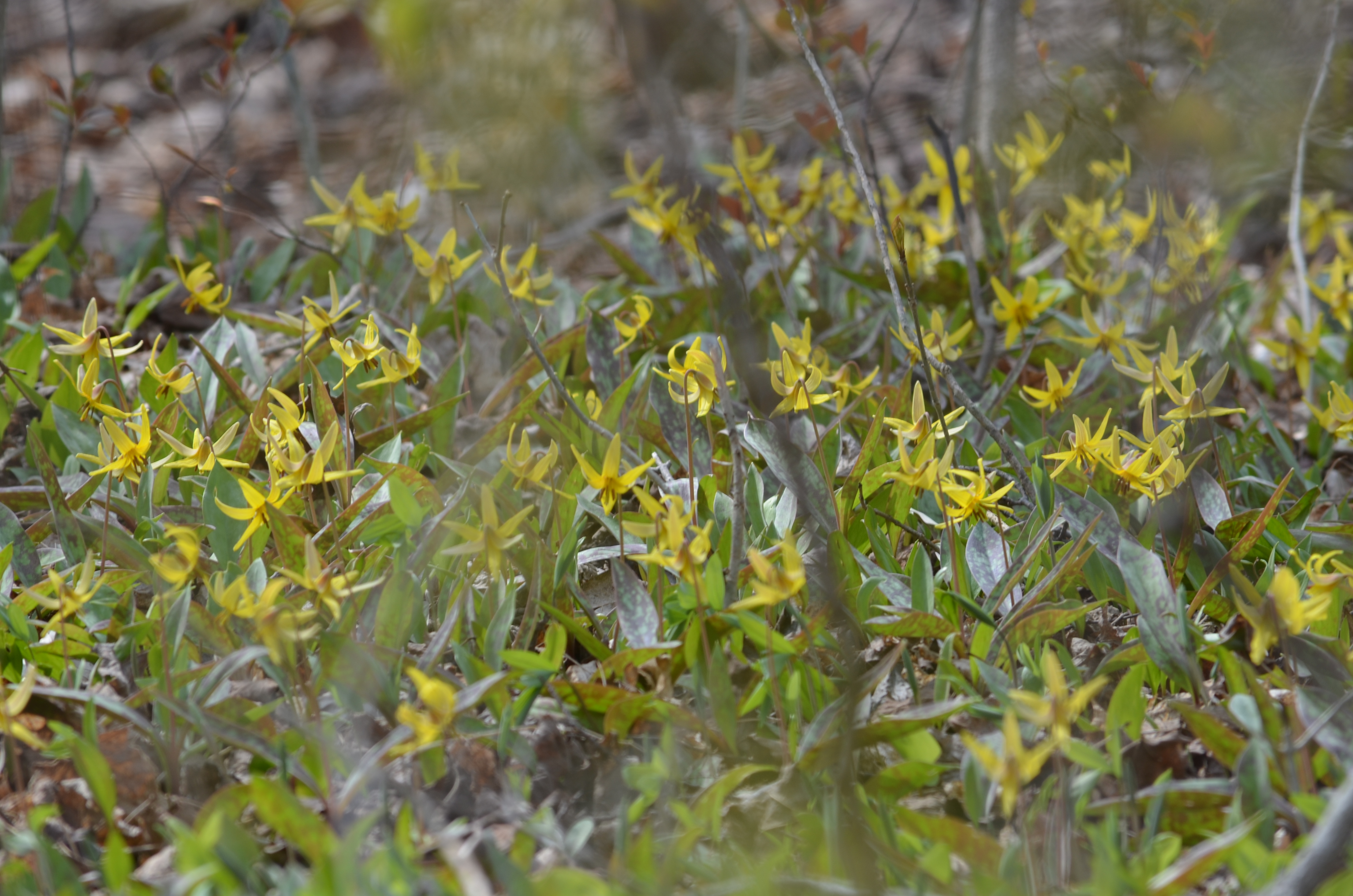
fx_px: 16877
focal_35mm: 450
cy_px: 448
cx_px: 676
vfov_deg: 3.0
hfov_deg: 4.6
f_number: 8
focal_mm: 300
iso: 100
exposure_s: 1/125
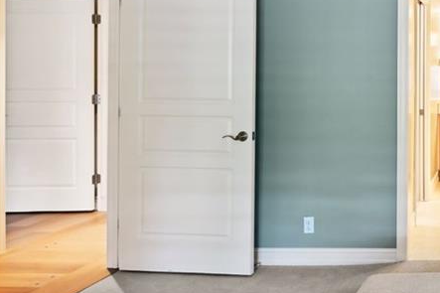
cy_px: 71
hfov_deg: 40.5
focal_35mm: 37
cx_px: 498
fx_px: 452
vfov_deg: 35.1
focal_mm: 16
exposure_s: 1/10
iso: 400
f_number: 8
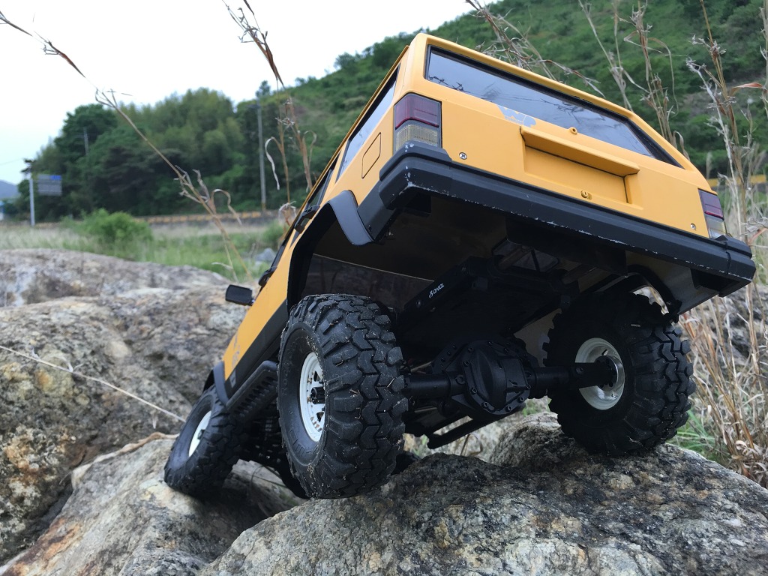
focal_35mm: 29
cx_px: 384
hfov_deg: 61.7
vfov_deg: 48.2
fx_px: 643
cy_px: 288
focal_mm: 4.15
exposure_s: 1/30
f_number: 2.2
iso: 25
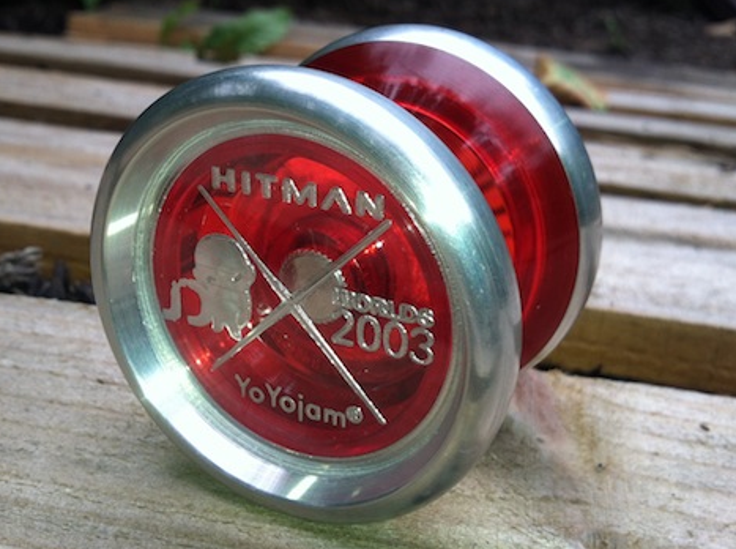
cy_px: 260
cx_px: 333
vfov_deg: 32.1
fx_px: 955
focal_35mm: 45
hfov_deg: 42.1
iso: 80
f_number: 2.8
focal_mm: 3.85
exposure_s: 1/229
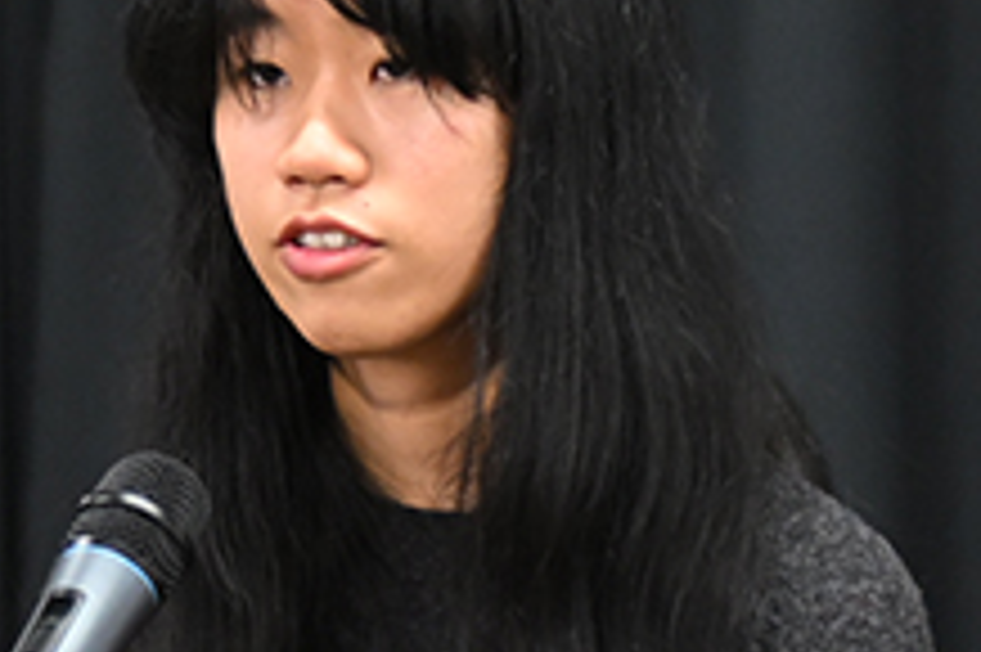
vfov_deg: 3.6
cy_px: 879
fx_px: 10483
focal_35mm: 385
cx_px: 18
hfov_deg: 5.3
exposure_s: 1/200
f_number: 2.8
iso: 1250
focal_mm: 70
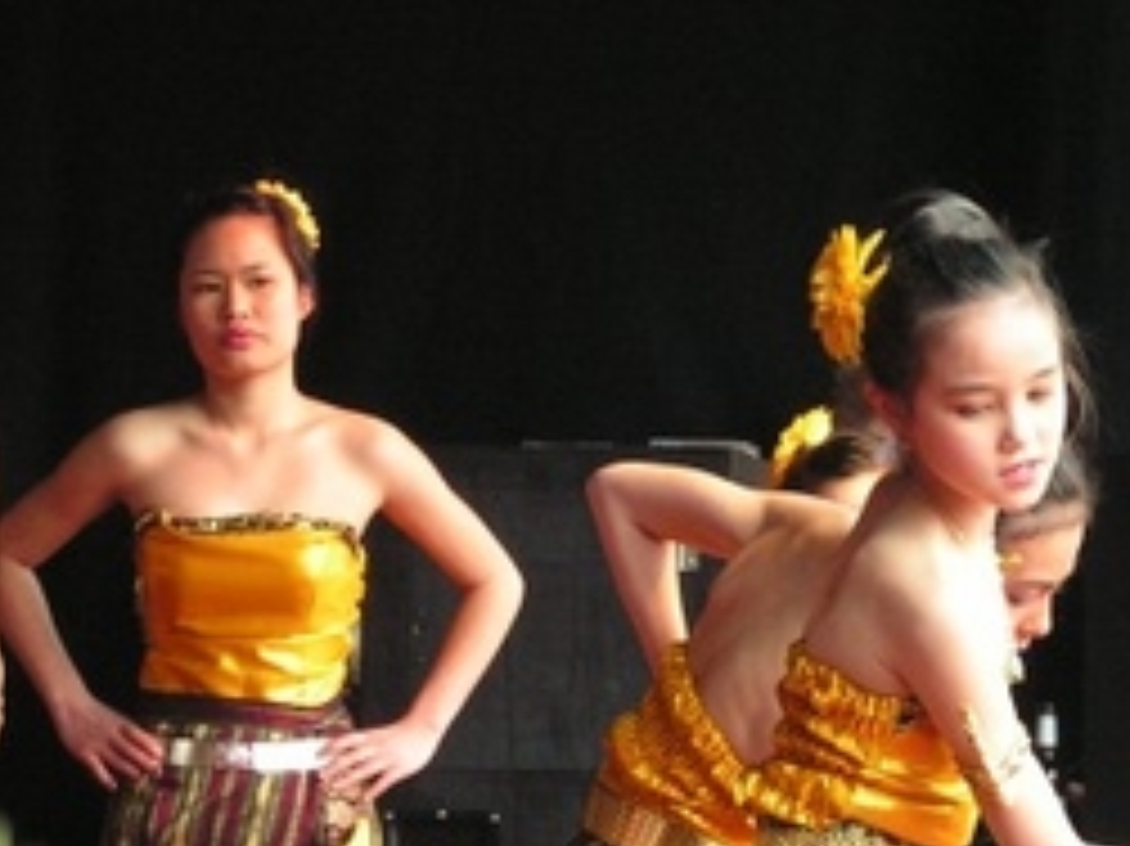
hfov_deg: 8.4
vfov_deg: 6.3
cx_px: 878
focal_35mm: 235
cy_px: 578
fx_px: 7668
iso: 160
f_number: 3.2
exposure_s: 1/200
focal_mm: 19.6
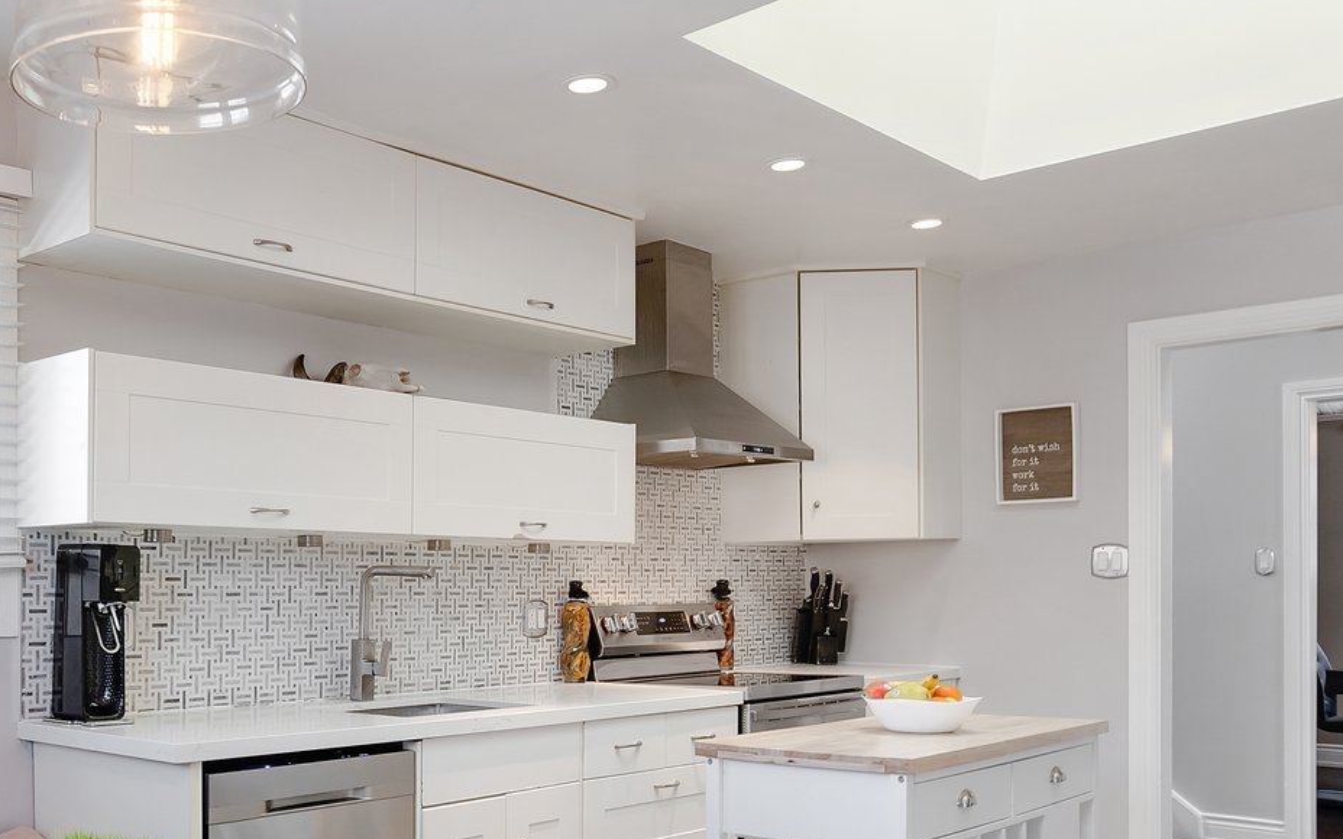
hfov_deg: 51.8
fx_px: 1318
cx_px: 343
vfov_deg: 34.9
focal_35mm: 36
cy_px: 584
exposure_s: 1/8
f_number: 6.3
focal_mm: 16
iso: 640
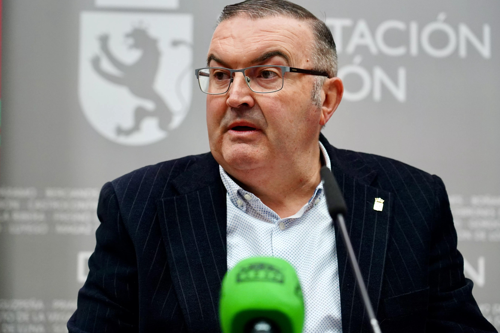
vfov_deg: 13.4
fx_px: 1417
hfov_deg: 20.0
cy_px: 149
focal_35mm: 102
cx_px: 242
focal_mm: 90
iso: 5000
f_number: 4
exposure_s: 1/500
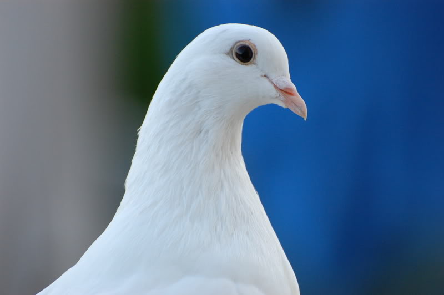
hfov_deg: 4.6
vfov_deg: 3.0
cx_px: 222
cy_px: 148
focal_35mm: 450
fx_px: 5545
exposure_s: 1/320
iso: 800
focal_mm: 300
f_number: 5.6
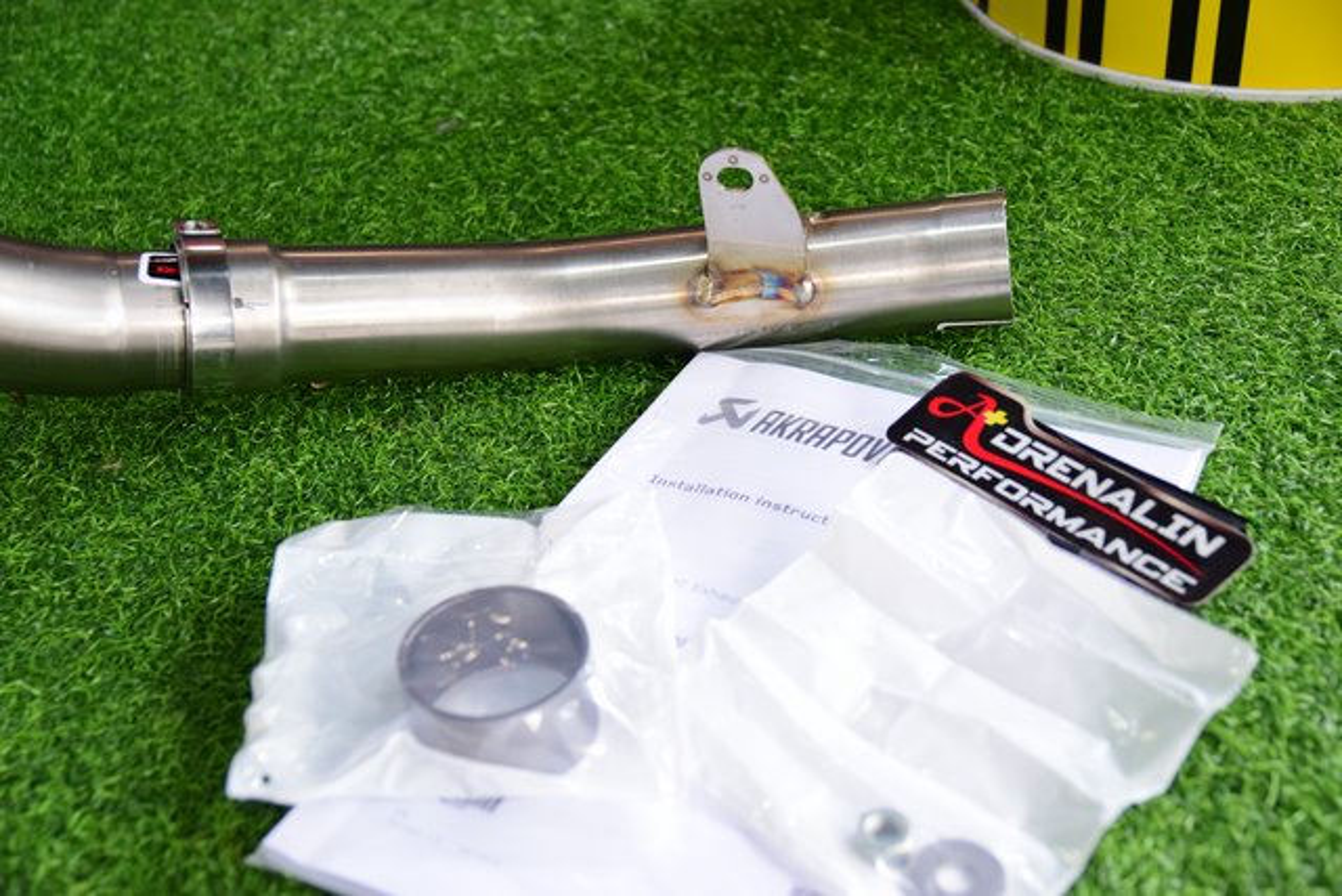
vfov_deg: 26.5
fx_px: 1901
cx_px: 671
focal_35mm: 51
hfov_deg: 38.9
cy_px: 448
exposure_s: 1/50
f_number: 3.5
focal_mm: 34
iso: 1000
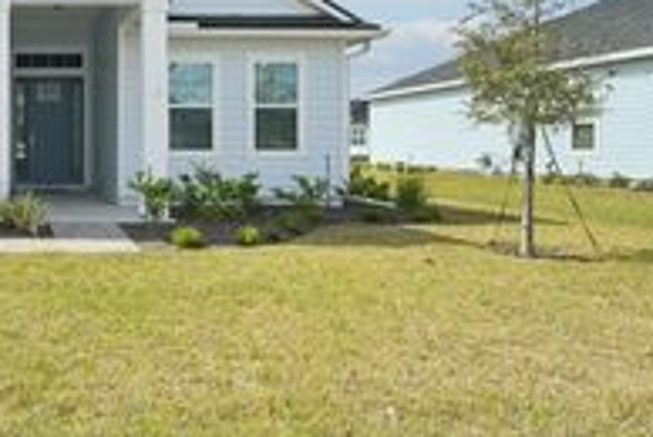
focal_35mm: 36
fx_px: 654
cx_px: 7
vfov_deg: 36.6
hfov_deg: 45.2
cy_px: 143
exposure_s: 1/350
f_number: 8
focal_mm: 14
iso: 100
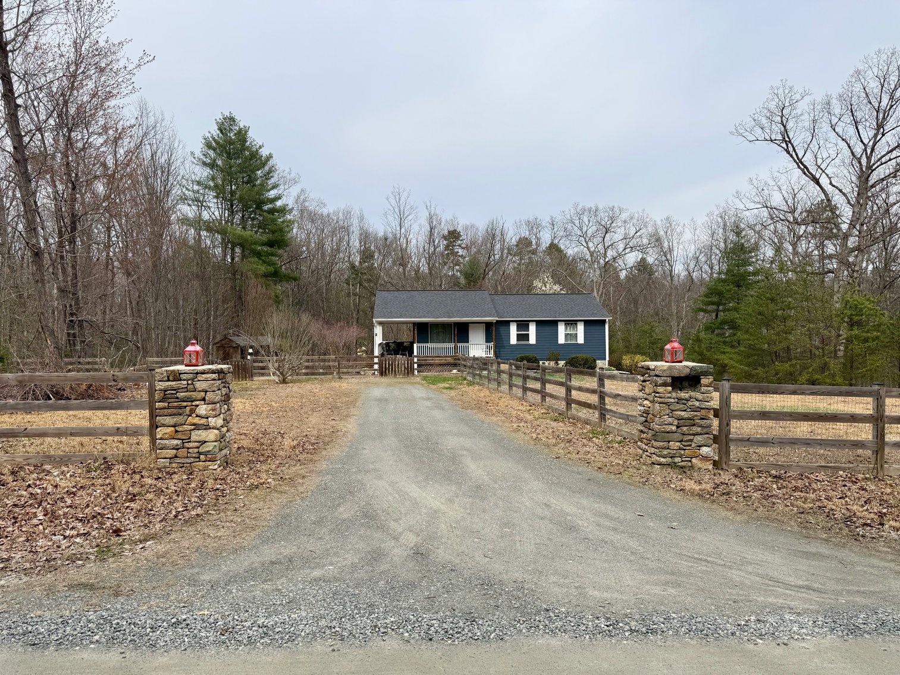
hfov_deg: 71.6
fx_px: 624
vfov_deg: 56.8
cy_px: 338
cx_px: 450
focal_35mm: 24
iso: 80
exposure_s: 1/4167
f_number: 1.78
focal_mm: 6.76
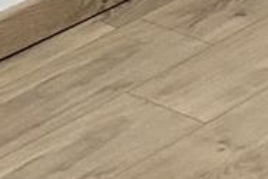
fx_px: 2071
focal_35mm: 278
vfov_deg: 4.1
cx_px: 338
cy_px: -858
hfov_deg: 7.3
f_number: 1.8
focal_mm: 4.25
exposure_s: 1/78
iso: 125
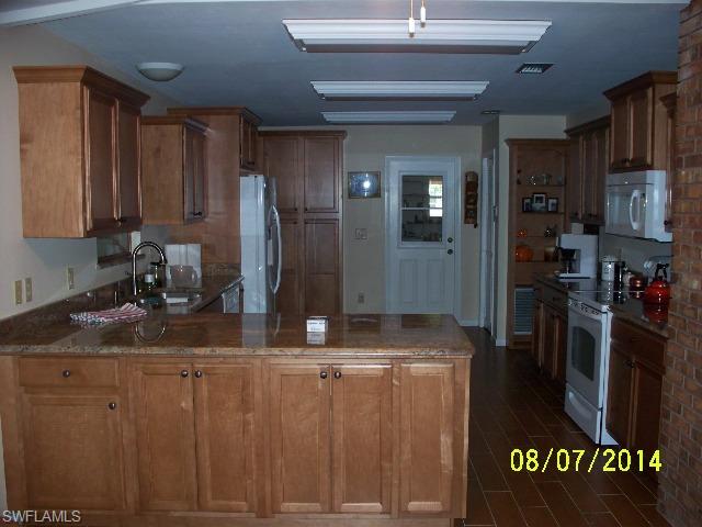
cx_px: 351
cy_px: 264
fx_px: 730
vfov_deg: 39.7
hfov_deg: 51.4
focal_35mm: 36
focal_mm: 7.54
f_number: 2.8
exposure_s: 1/30
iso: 200
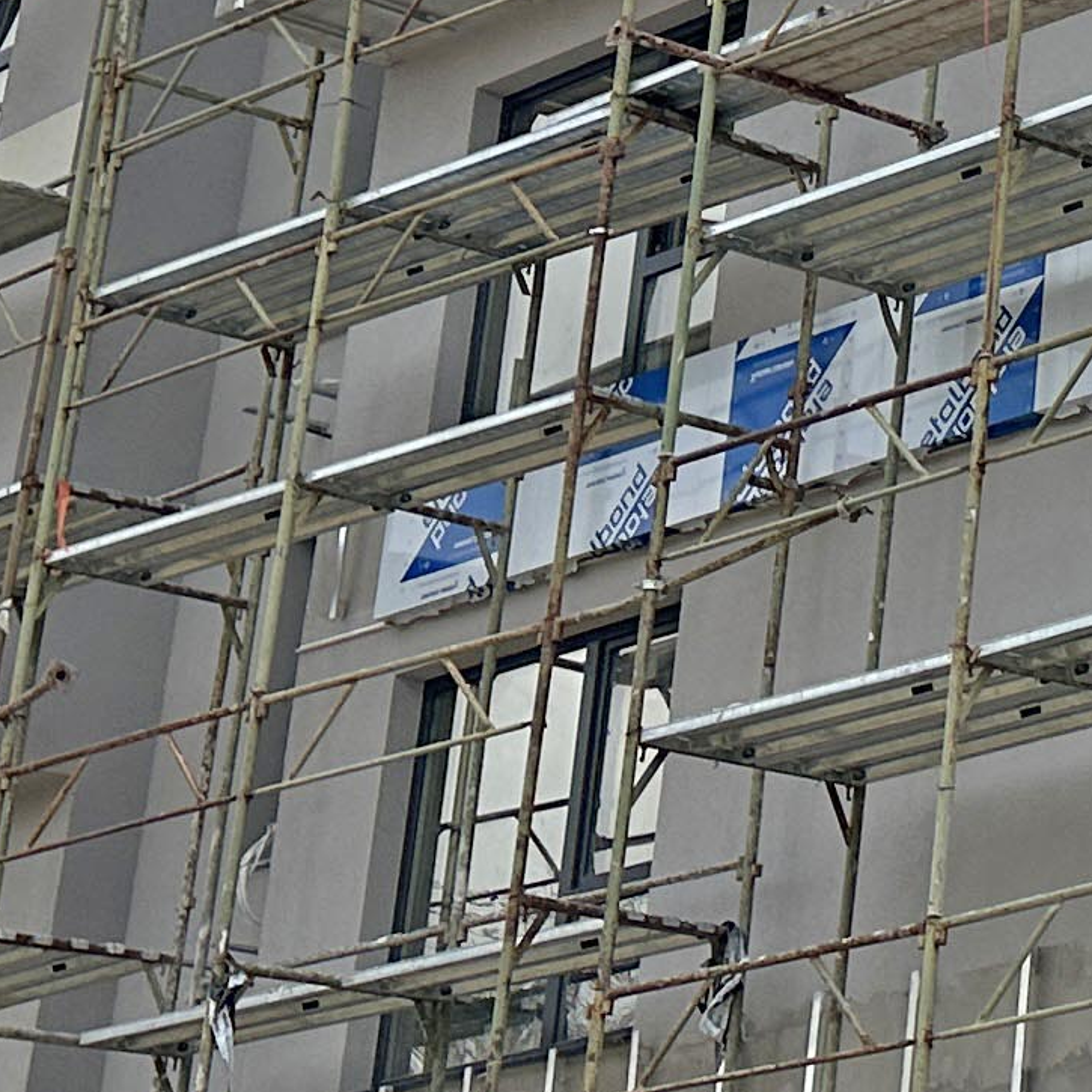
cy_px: -175
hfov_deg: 13.0
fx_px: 4211
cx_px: 2113
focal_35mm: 118
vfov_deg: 14.4
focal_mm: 6.86
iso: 80
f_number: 1.78
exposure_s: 1/4762
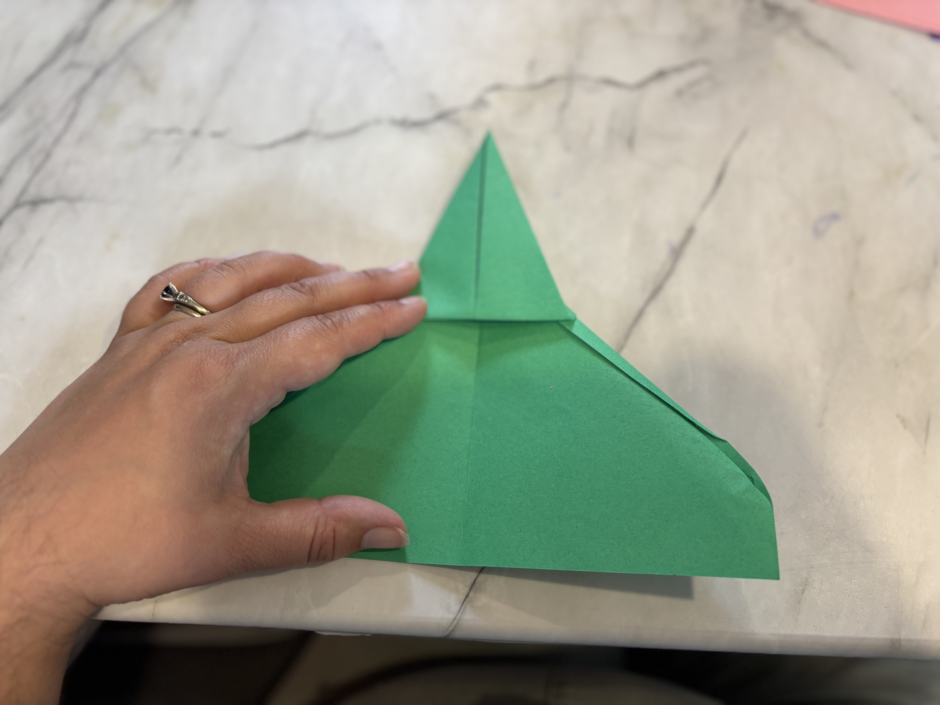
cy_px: 352
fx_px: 706
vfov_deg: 53.1
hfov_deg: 67.3
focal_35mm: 26
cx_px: 470
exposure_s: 1/84
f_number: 1.6
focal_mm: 5.96
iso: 125
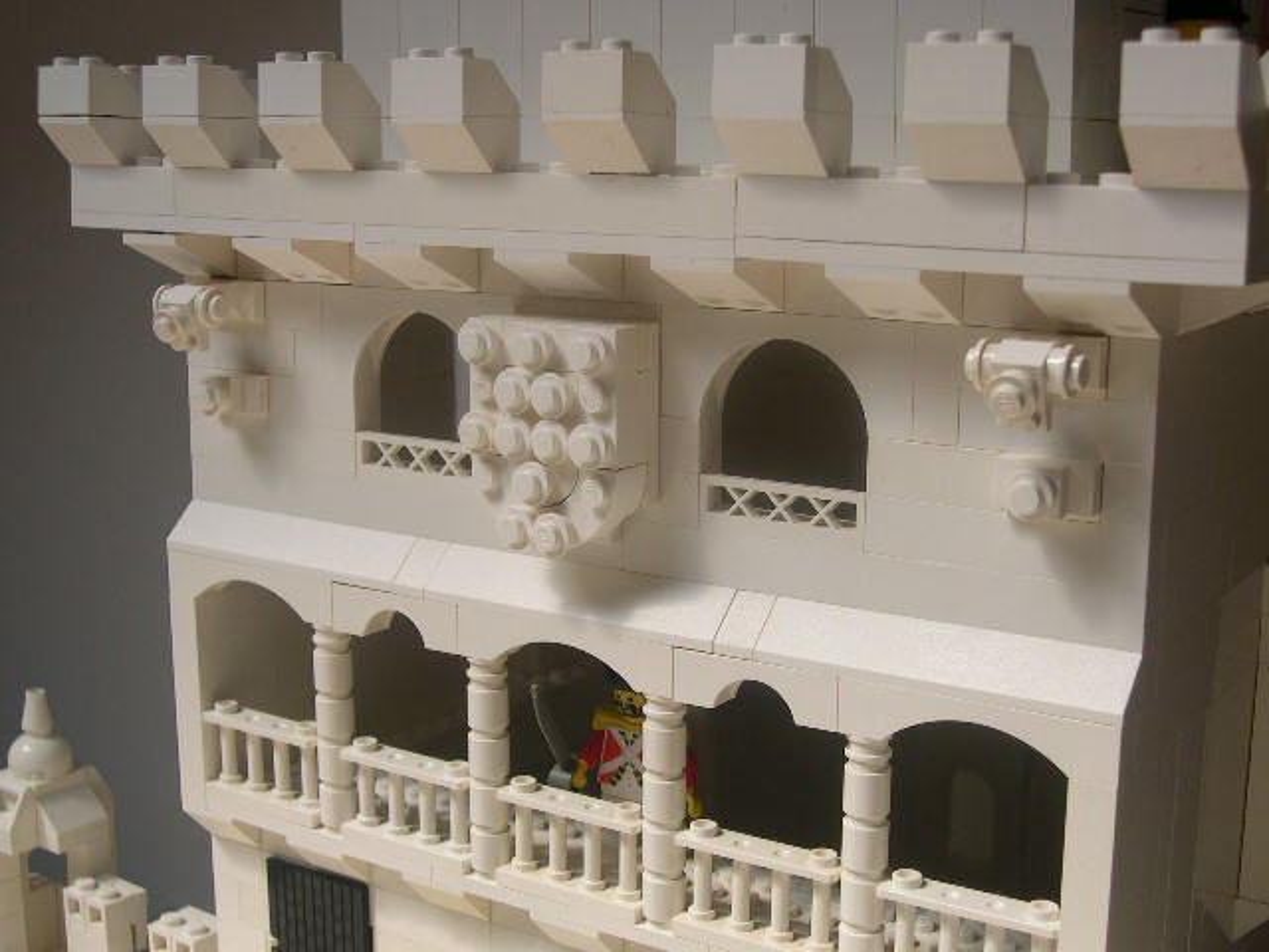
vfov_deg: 30.9
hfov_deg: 40.4
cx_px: 634
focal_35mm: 47
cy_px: 476
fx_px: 1723
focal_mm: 10.1
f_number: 3.1
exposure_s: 1/387
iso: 100
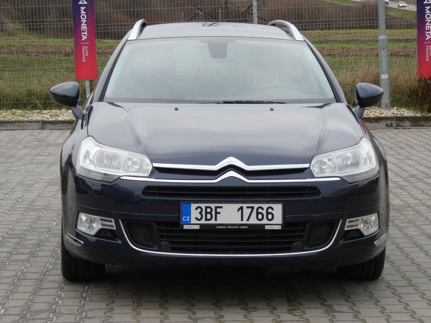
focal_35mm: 112
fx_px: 1394
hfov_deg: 17.6
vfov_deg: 13.2
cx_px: 216
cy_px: 162
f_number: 5.6
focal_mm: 20.1
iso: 160
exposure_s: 1/80
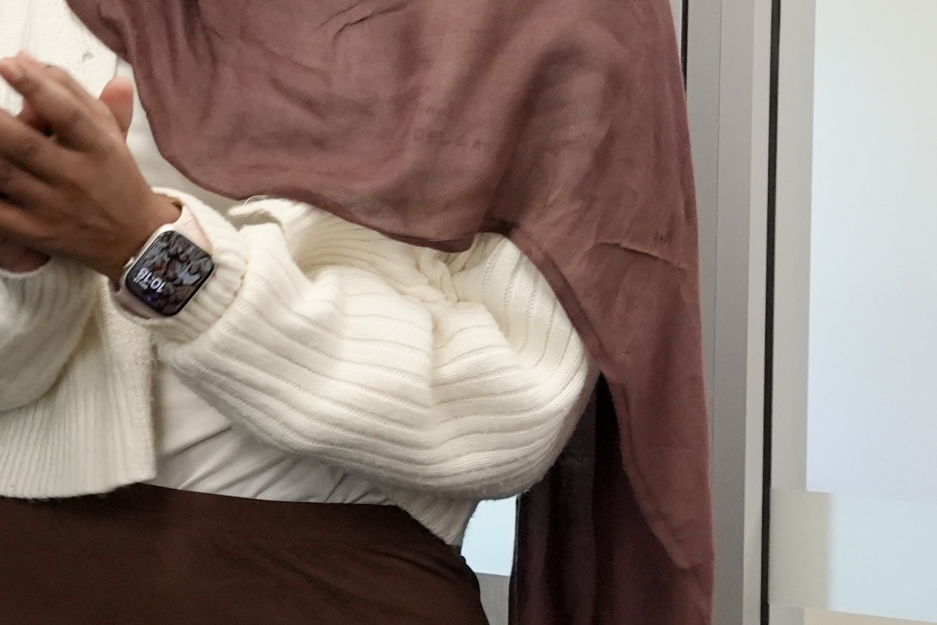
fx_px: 3670
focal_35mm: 141
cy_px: -104
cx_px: -913
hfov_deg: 12.8
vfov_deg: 9.6
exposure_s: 1/160
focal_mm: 35
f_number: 4
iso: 1600
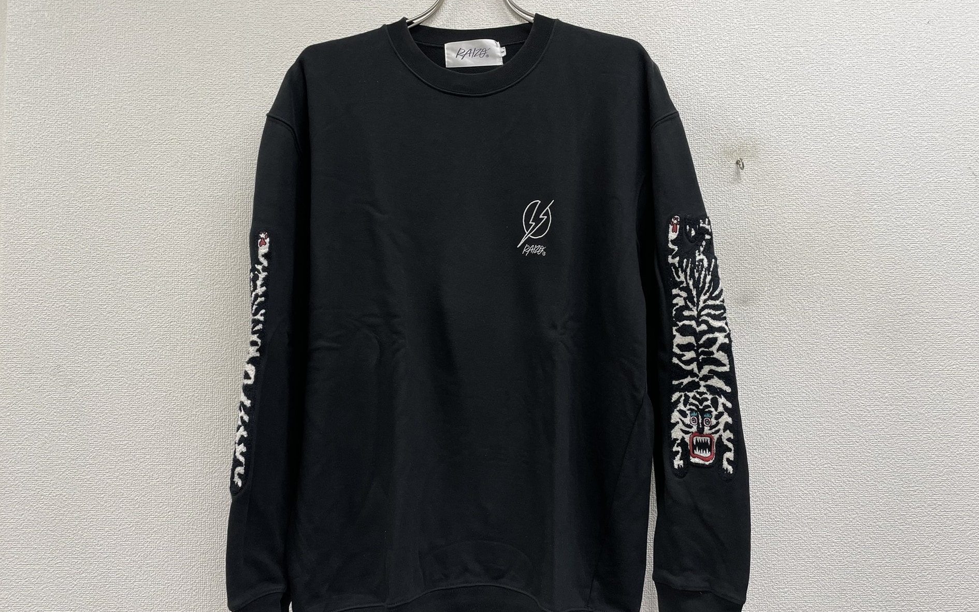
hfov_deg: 66.5
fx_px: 747
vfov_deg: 44.5
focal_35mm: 28
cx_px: 489
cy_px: 311
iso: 100
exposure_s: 1/121
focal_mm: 4.2
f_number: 1.6
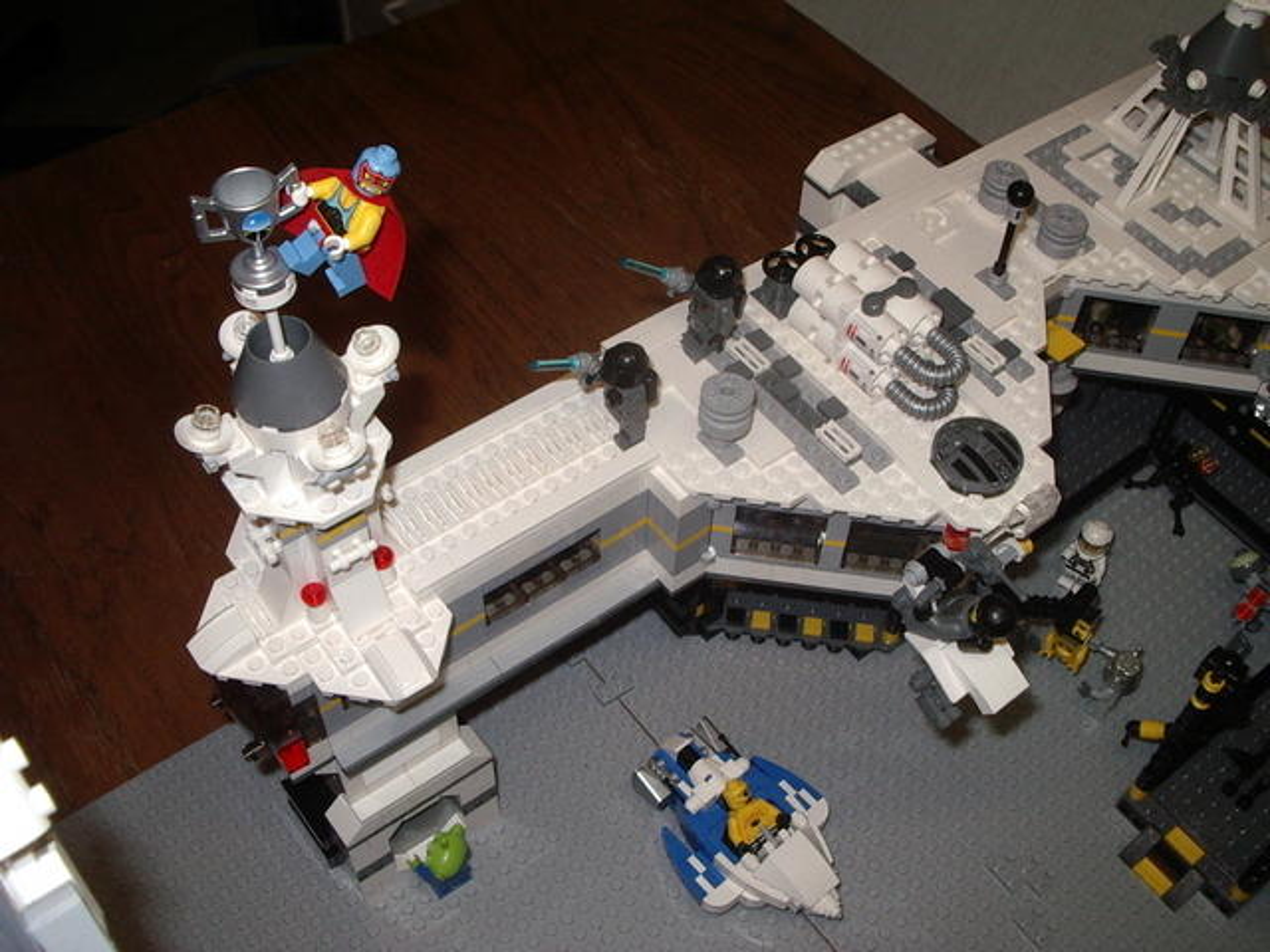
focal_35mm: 38
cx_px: 635
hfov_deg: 49.0
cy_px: 476
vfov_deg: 37.7
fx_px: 1394
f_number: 4.8
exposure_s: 1/60
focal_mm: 5.8
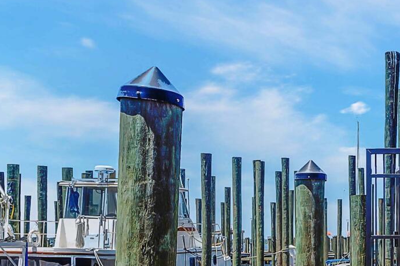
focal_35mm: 52
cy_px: 228
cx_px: 476
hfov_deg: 32.0
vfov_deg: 25.3
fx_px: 578
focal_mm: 12
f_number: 5.6
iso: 100
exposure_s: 1/1250
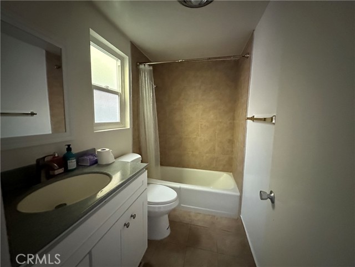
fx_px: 144
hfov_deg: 102.1
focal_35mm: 14
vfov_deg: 85.7
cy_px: 134
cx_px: 178
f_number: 2.2
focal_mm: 2.22
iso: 1250
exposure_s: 1/44
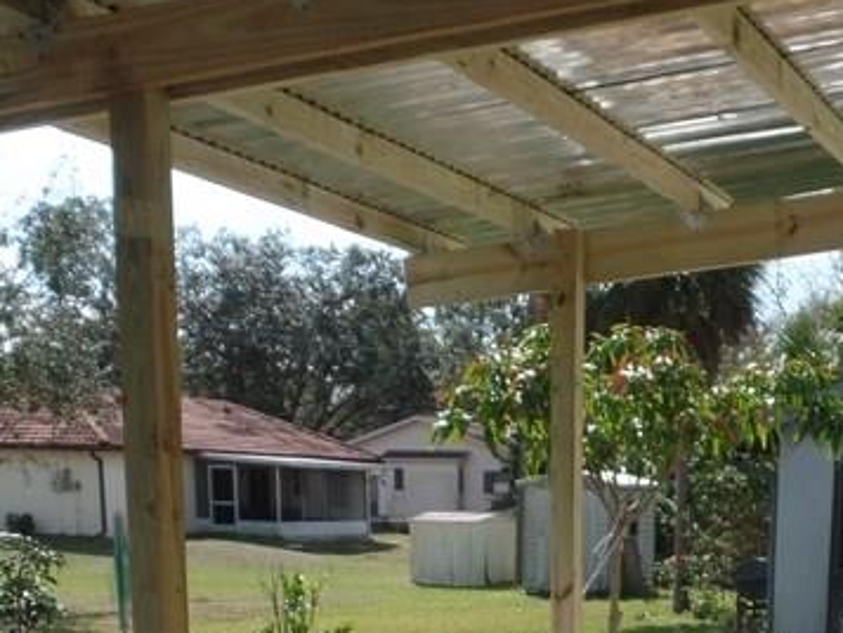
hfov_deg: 29.0
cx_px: 623
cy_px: 895
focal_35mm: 66
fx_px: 1608
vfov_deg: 19.8
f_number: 3.5
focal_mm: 4.1
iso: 80
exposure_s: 1/750
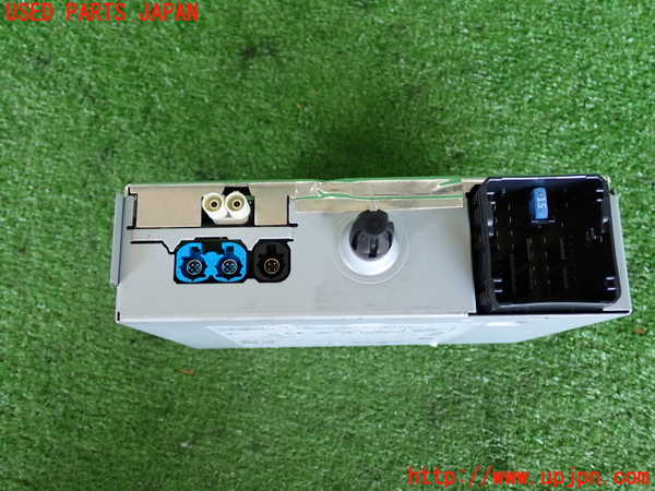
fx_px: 606
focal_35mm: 32
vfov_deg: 44.2
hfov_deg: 56.8
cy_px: 246
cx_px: 328
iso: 200
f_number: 2.4
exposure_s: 1/50
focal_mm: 5.79
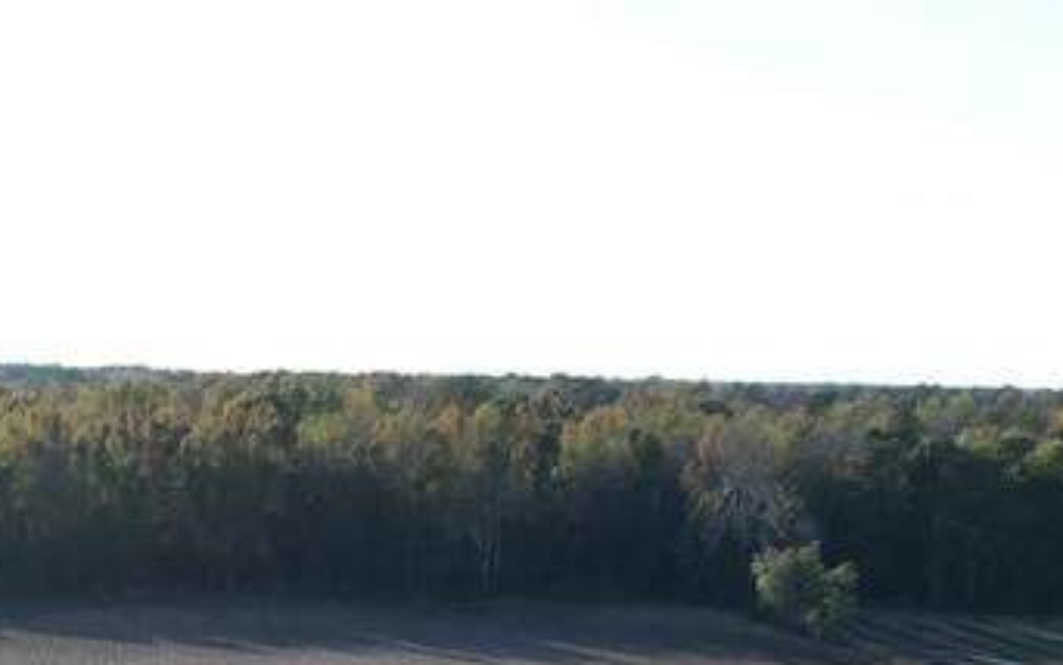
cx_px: -22
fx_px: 2434
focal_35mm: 84
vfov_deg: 13.4
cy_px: 1319
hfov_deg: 23.5
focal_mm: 8.38
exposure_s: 1/800
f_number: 2.8
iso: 100
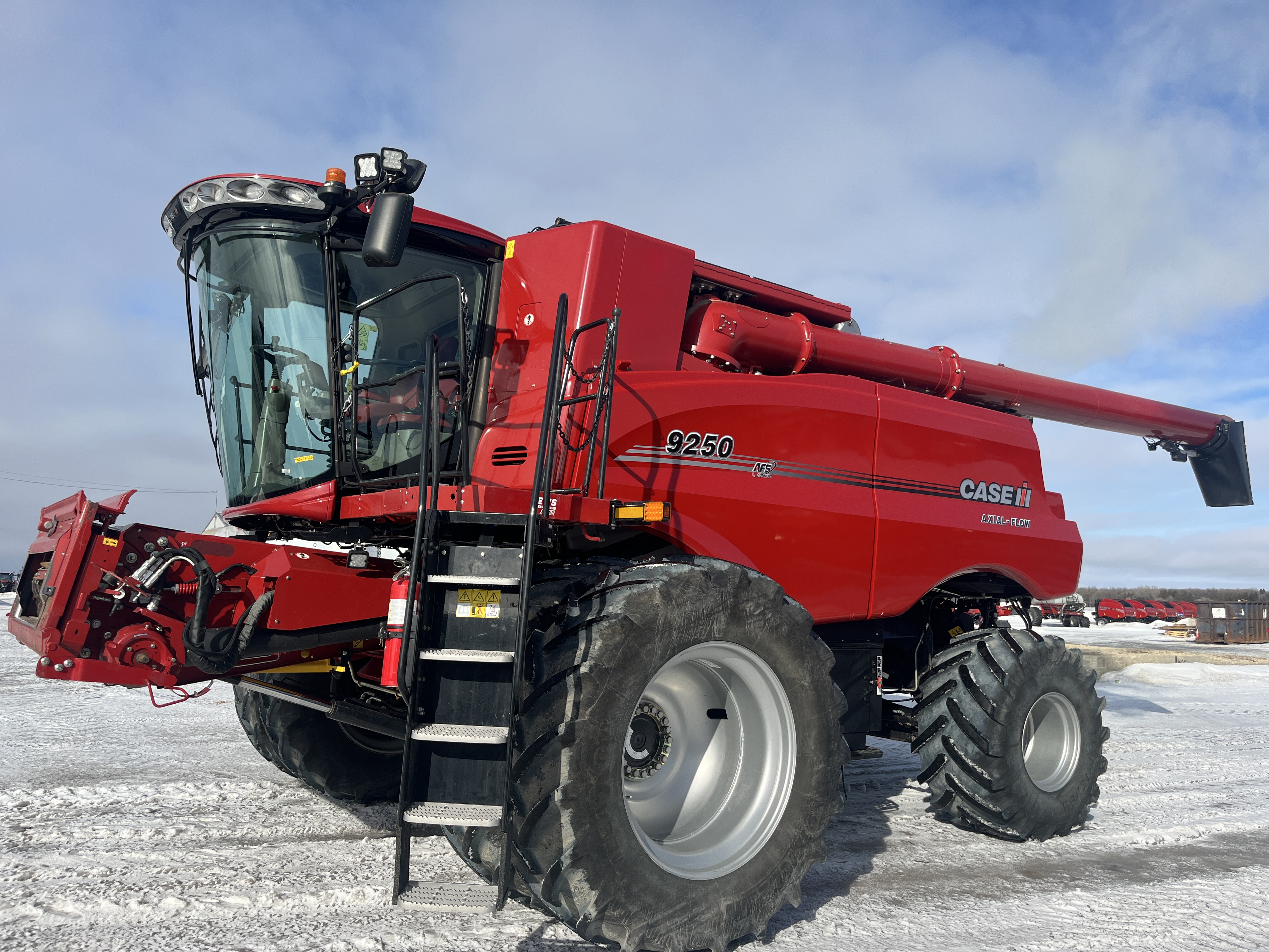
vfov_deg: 53.1
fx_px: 953
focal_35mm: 26
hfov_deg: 67.3
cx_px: 634
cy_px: 476
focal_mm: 5.1
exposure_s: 1/4149
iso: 50
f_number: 1.6
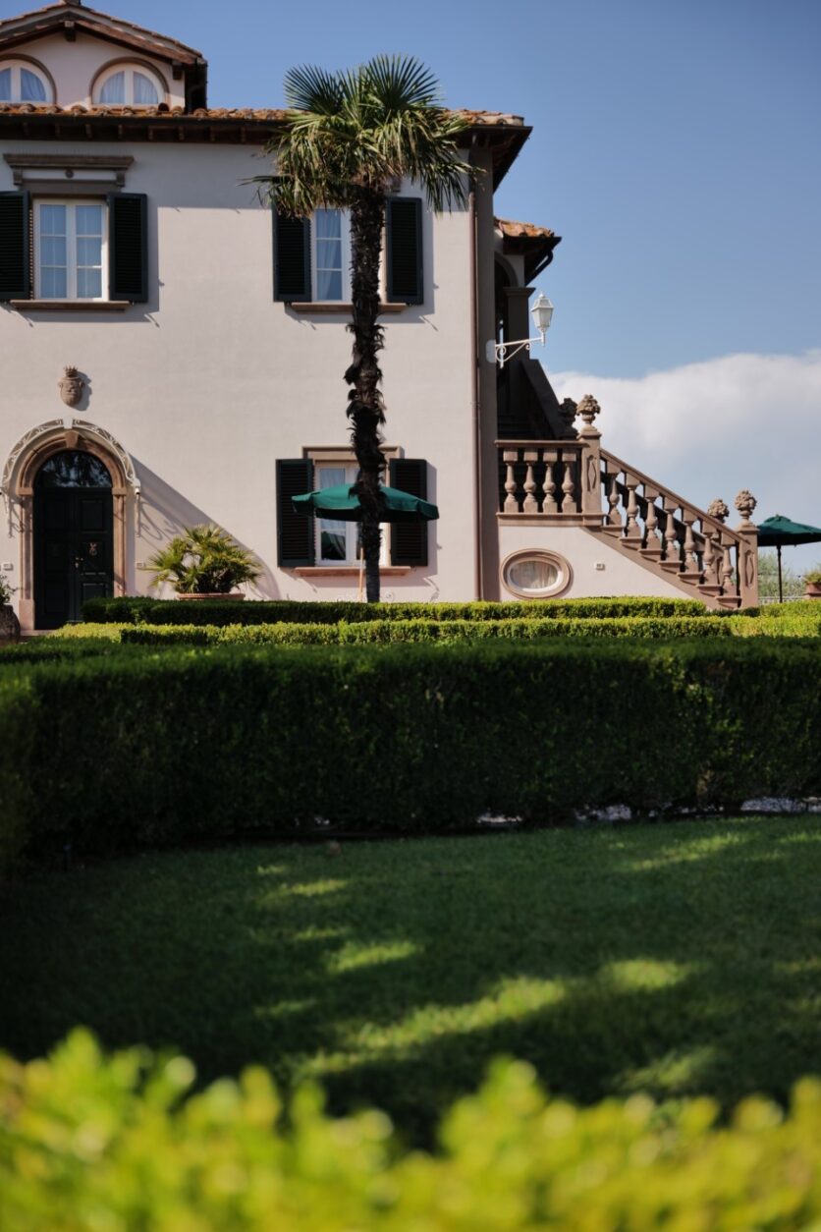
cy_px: 616
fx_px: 1676
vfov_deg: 40.3
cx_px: 410
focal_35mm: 49
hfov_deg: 27.5
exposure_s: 1/1600
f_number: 2.8
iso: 100
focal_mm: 49
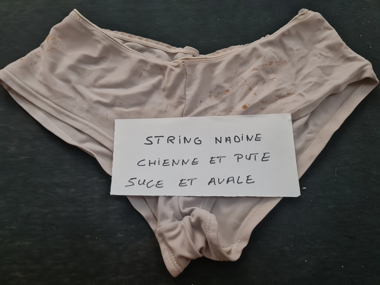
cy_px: 142
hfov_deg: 67.3
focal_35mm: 26
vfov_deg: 53.1
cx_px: 190
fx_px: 285
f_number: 1.8
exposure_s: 1/50
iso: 800
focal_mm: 5.4
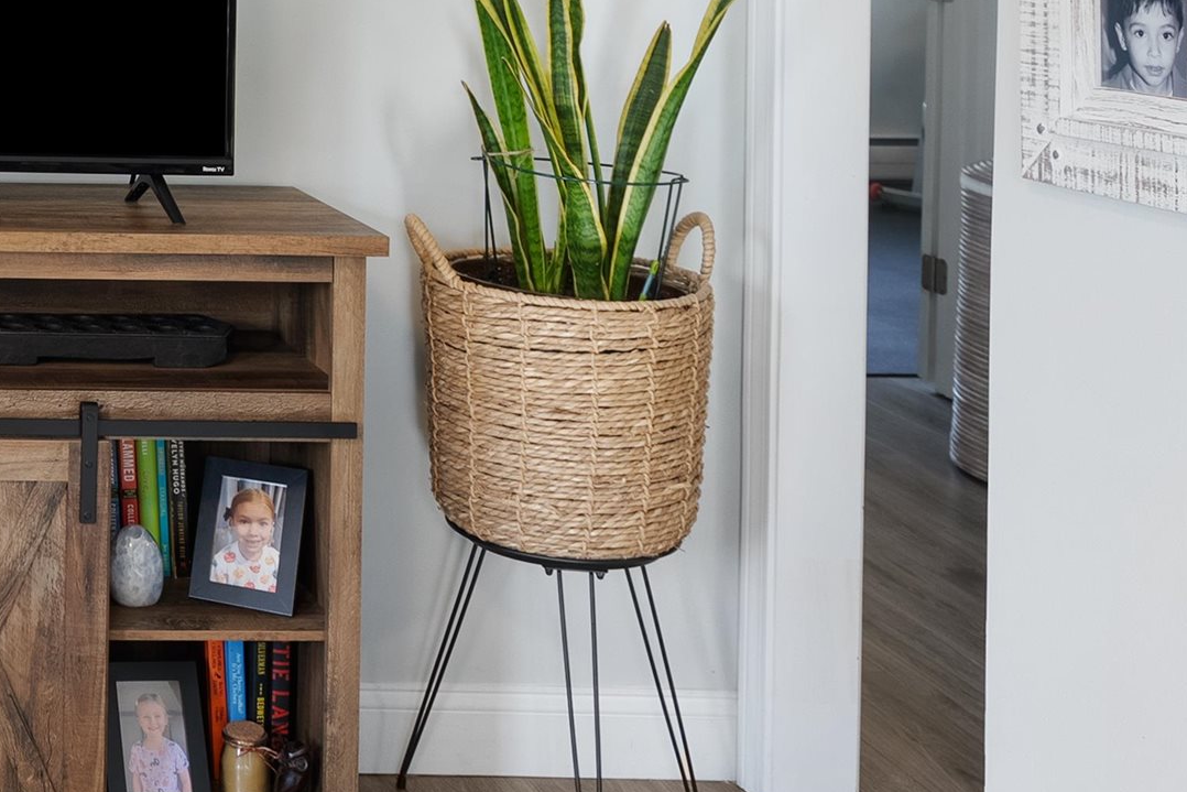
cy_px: -112
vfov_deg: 22.3
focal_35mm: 57
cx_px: -272
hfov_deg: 29.6
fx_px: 1880
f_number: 8
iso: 250
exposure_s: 1/1.67
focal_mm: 20
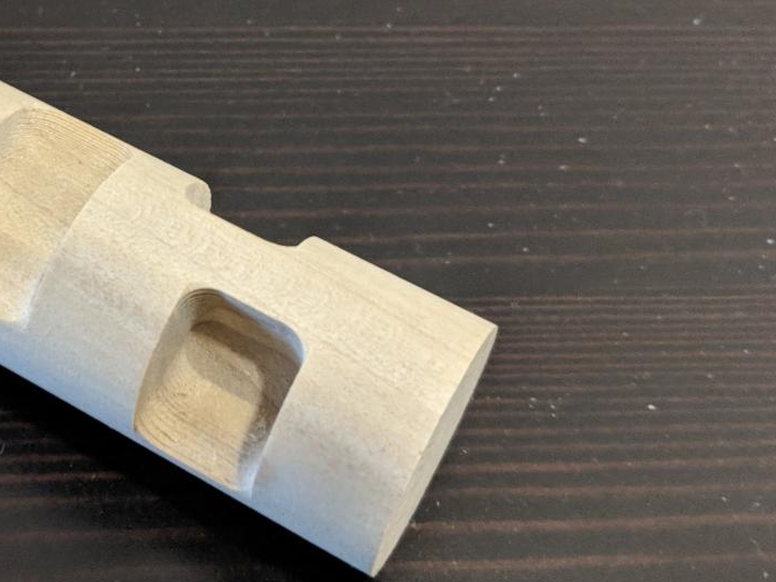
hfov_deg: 30.8
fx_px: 1367
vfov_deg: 23.9
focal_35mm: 61
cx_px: 144
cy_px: 184
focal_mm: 4.44
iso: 703
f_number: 1.8
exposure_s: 1/30
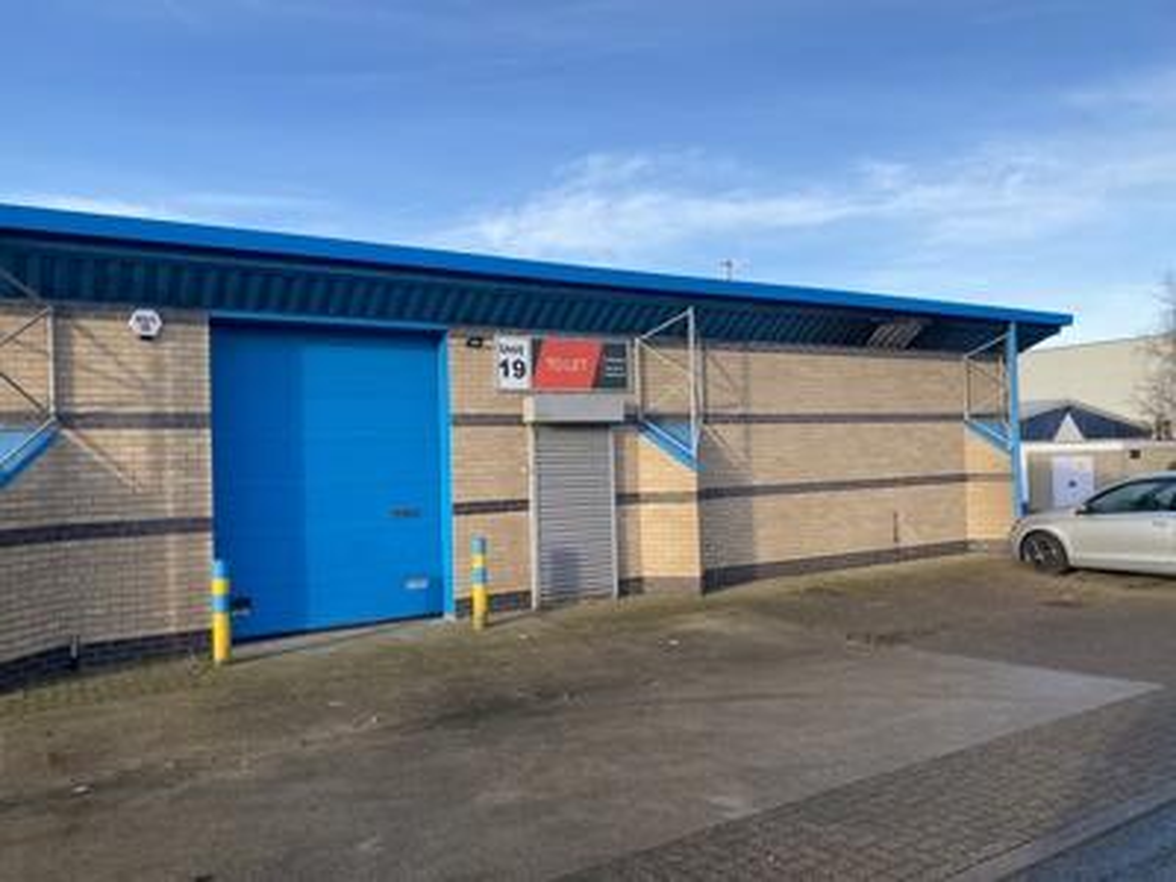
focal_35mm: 26
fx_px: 883
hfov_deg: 67.3
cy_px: 441
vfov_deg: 53.1
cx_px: 588
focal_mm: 4.25
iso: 32
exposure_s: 1/1218
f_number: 1.8
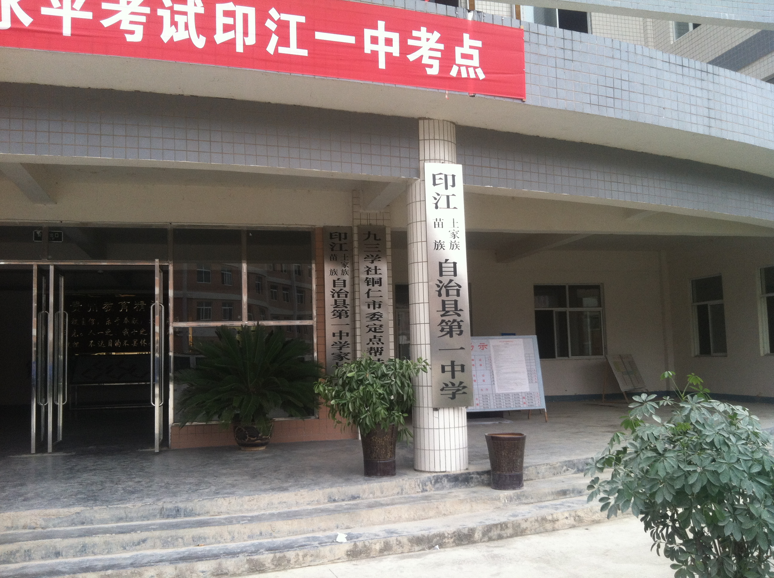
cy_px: 289
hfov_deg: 52.7
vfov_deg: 40.6
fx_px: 781
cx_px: 387
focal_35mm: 35
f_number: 2.8
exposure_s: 1/120
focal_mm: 3.85
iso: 100
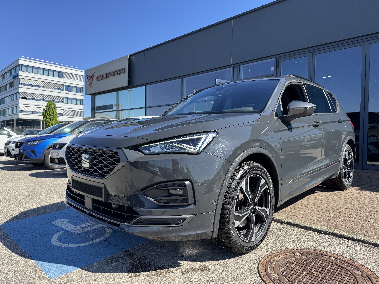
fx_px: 263
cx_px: 190
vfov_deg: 56.8
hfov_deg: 71.6
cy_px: 142
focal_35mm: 24
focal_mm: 6.76
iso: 80
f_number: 1.78
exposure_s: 1/1869
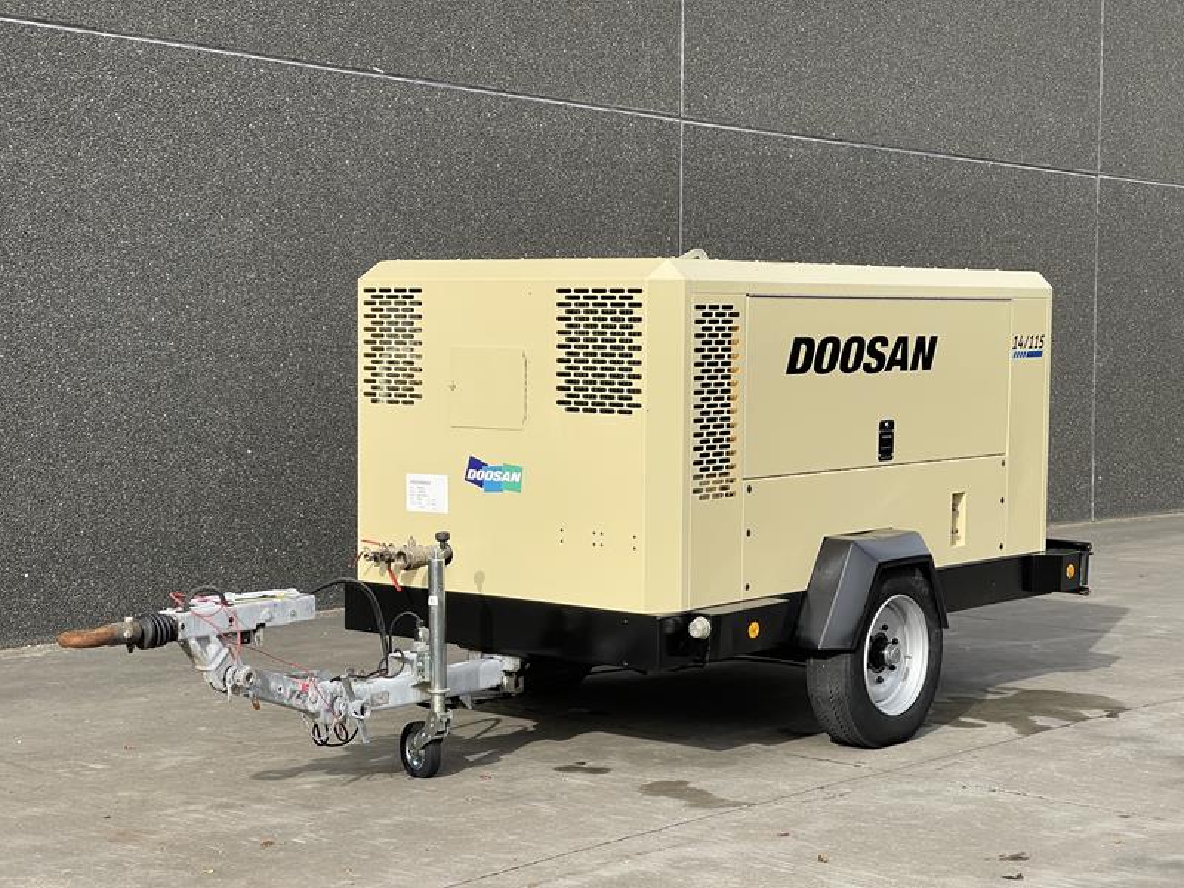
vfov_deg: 22.9
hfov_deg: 30.3
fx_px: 2189
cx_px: 592
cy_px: 444
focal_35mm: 64
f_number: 2.2
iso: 20
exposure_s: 1/742
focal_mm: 7.5
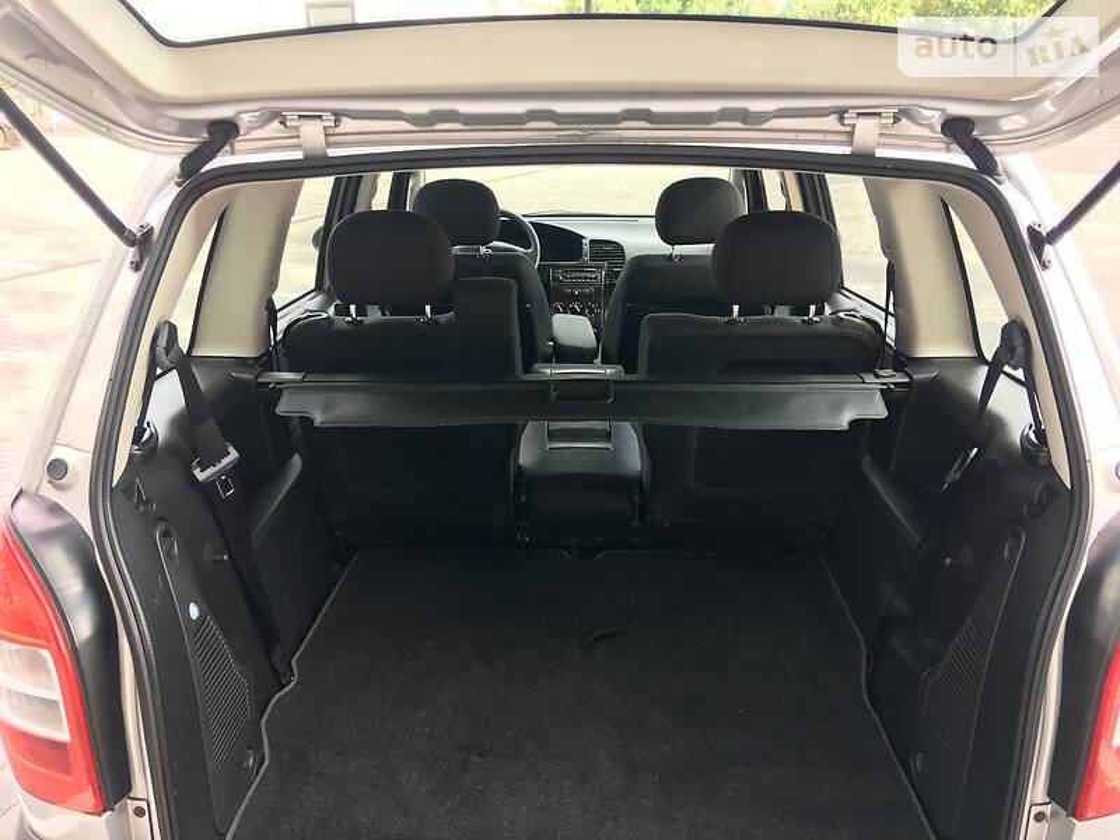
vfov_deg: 48.2
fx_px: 938
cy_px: 420
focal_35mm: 29
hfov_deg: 61.7
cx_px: 560
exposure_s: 1/100
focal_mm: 4.2
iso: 40
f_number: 2.2
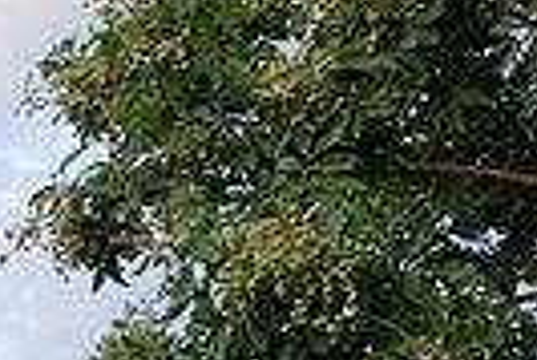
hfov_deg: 15.0
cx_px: -456
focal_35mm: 117
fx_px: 1747
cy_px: 762
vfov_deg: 10.6
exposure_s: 1/60
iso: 125
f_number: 2.8
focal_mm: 9
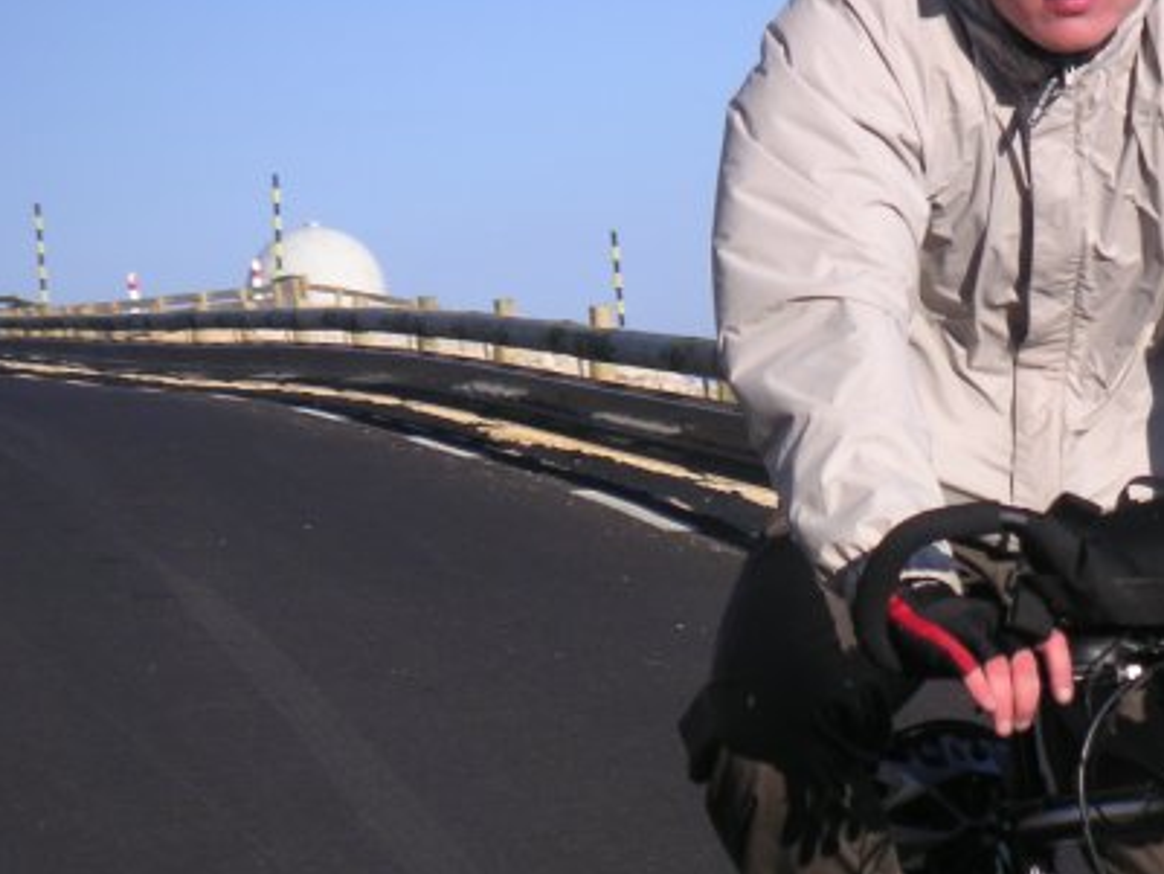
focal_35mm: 161
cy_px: 505
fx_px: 5415
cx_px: 810
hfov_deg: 12.2
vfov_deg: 9.2
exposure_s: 1/500
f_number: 3.5
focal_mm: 15.7
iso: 50
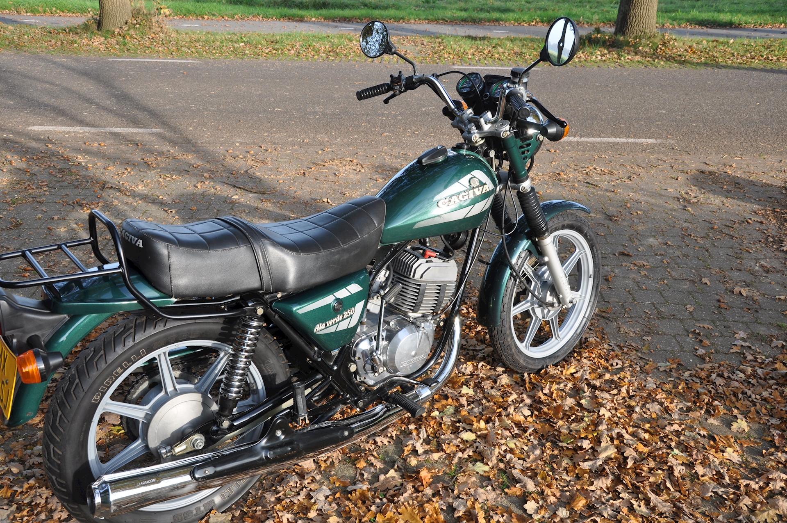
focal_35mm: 36
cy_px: 262
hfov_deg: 53.2
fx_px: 786
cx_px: 394
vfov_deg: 36.8
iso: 200
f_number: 9
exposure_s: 1/80
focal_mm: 24
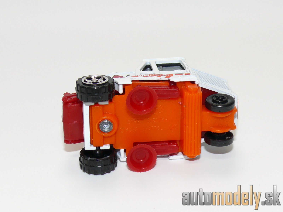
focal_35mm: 98
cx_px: 142
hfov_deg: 20.0
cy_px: 106
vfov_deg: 15.1
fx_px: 801
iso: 100
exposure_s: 1/30
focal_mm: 13.2
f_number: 4
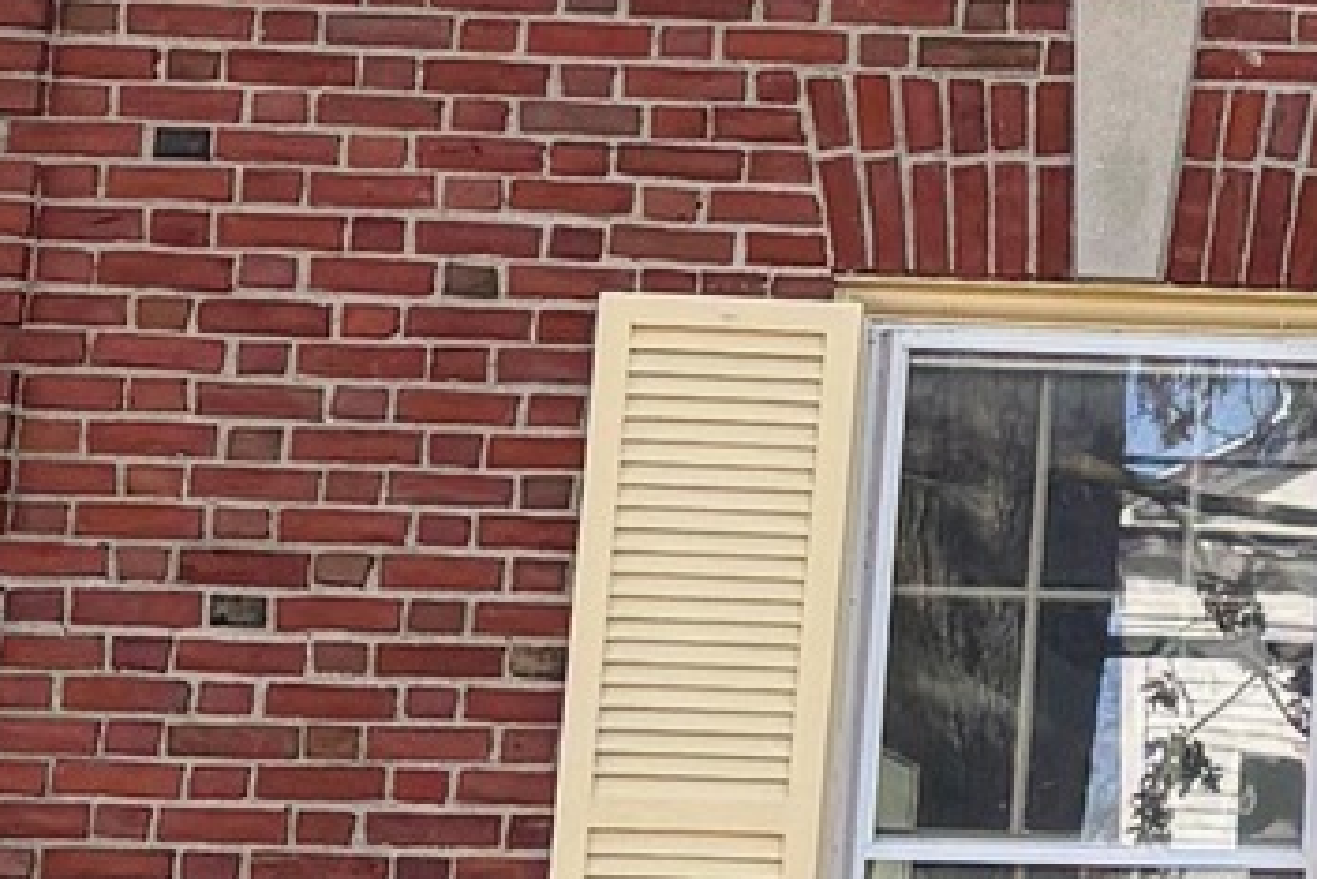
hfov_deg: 10.2
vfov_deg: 7.8
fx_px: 6478
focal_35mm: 177
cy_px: 385
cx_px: 3132
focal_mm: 5.96
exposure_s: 1/818
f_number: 1.6
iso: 50
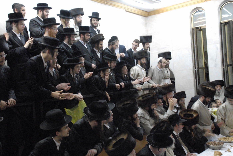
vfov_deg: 32.0
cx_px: 116
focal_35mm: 42
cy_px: 78
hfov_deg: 46.4
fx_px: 272
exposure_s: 1/30
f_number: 9
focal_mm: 28
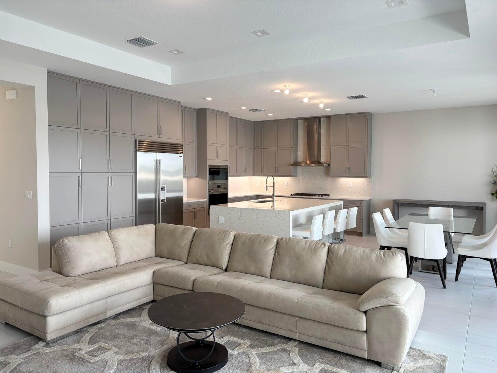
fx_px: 373
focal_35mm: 26
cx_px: 248
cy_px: 186
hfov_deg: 67.3
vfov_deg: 53.1
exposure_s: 1/120
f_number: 1.6
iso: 40
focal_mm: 5.96
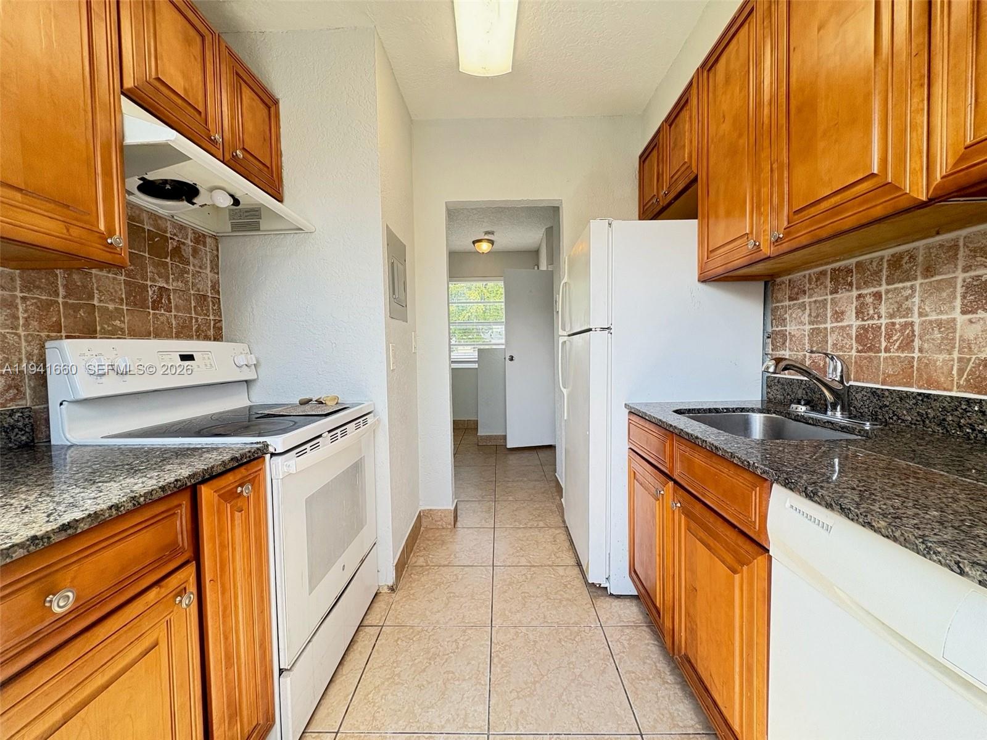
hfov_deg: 102.1
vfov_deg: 85.7
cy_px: 370
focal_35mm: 14
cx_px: 494
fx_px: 399
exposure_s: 1/120
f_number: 2.2
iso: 160
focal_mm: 2.22
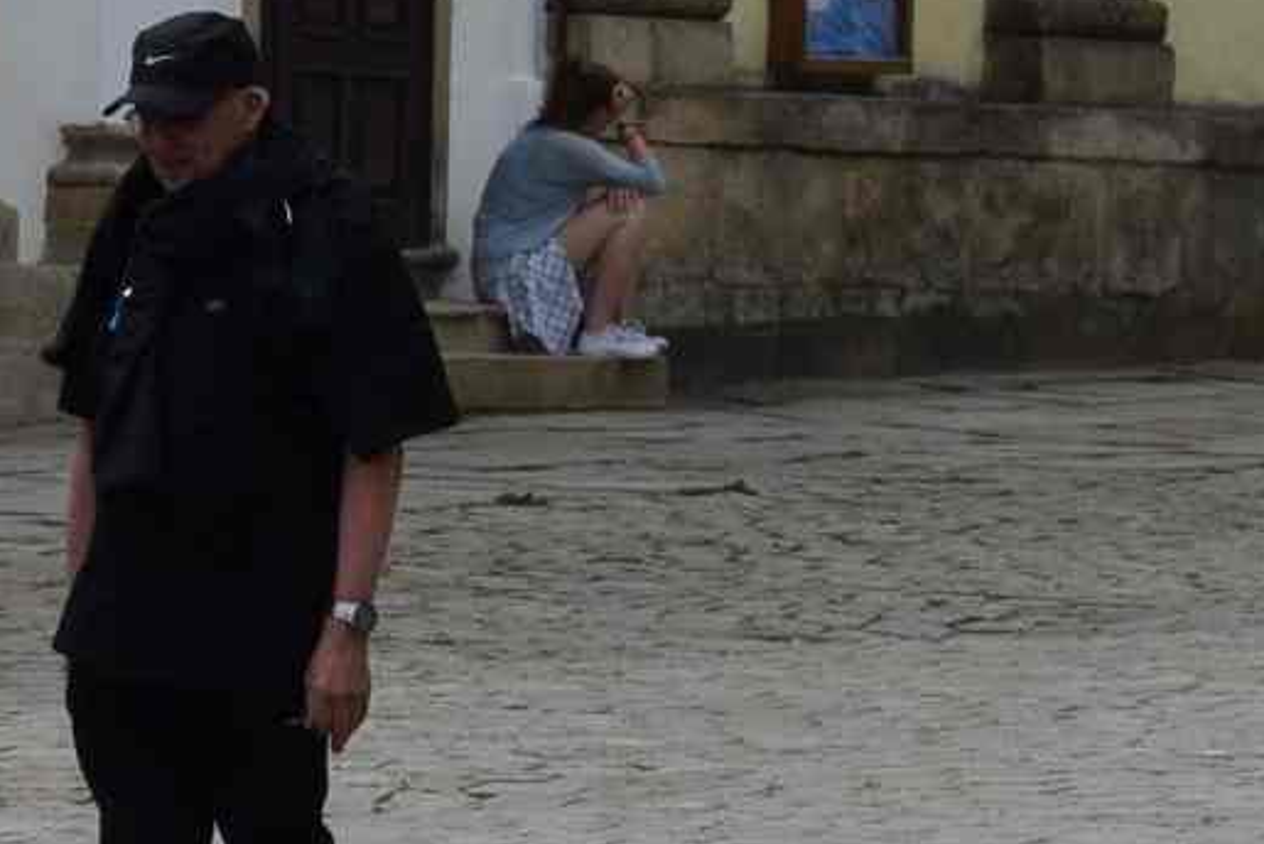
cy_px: -115
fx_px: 21429
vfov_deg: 2.3
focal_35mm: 610
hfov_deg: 3.4
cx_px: 2236
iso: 200
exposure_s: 1/500
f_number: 11
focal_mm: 70
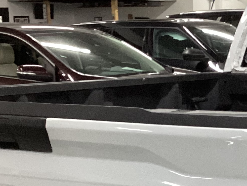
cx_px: 233
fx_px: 735
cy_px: 191
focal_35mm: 103
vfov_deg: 14.1
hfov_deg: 18.7
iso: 200
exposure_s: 1/50
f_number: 2.4
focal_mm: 3.3
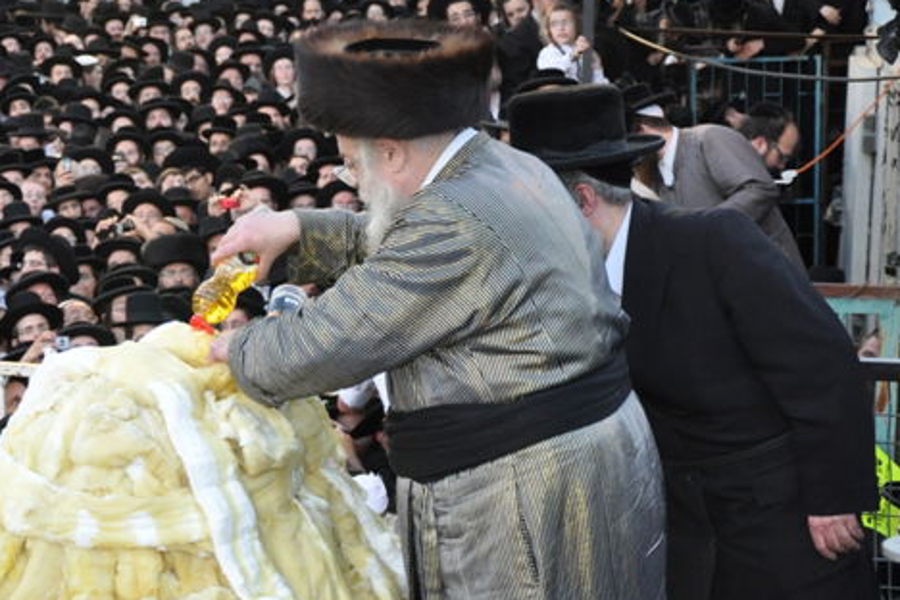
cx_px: 167
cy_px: 361
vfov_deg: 11.1
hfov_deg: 16.5
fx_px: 3075
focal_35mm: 123
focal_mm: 48
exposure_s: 1/60
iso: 800
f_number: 4.8
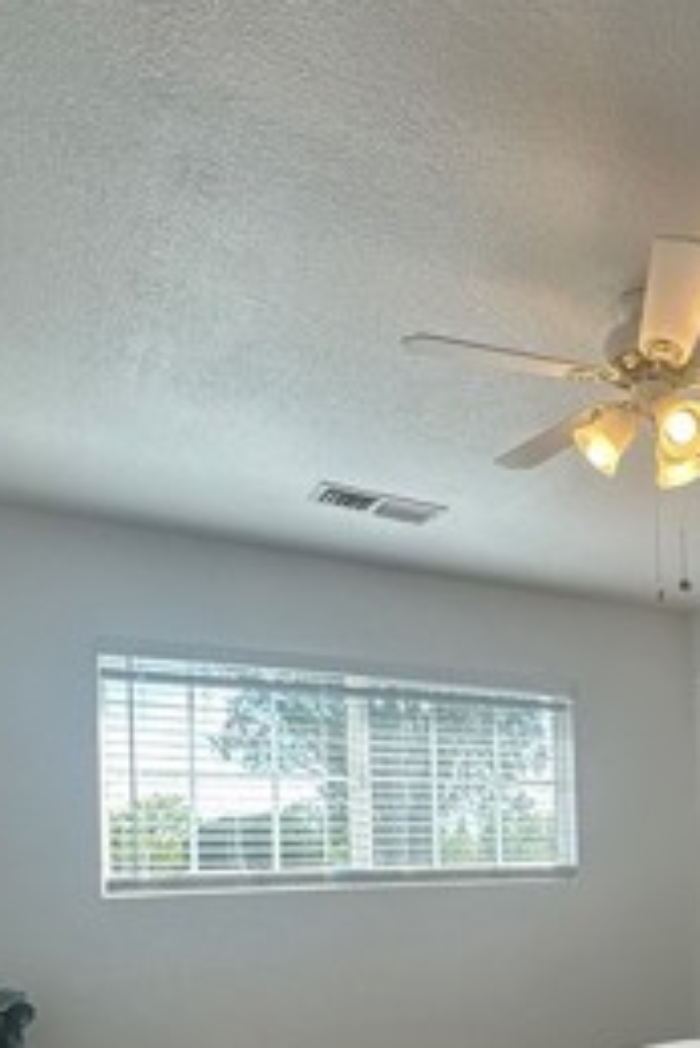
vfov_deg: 49.5
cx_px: 720
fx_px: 1049
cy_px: 862
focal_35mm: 36
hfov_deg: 33.4
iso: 40
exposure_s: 1/194
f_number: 2.2
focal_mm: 2.22
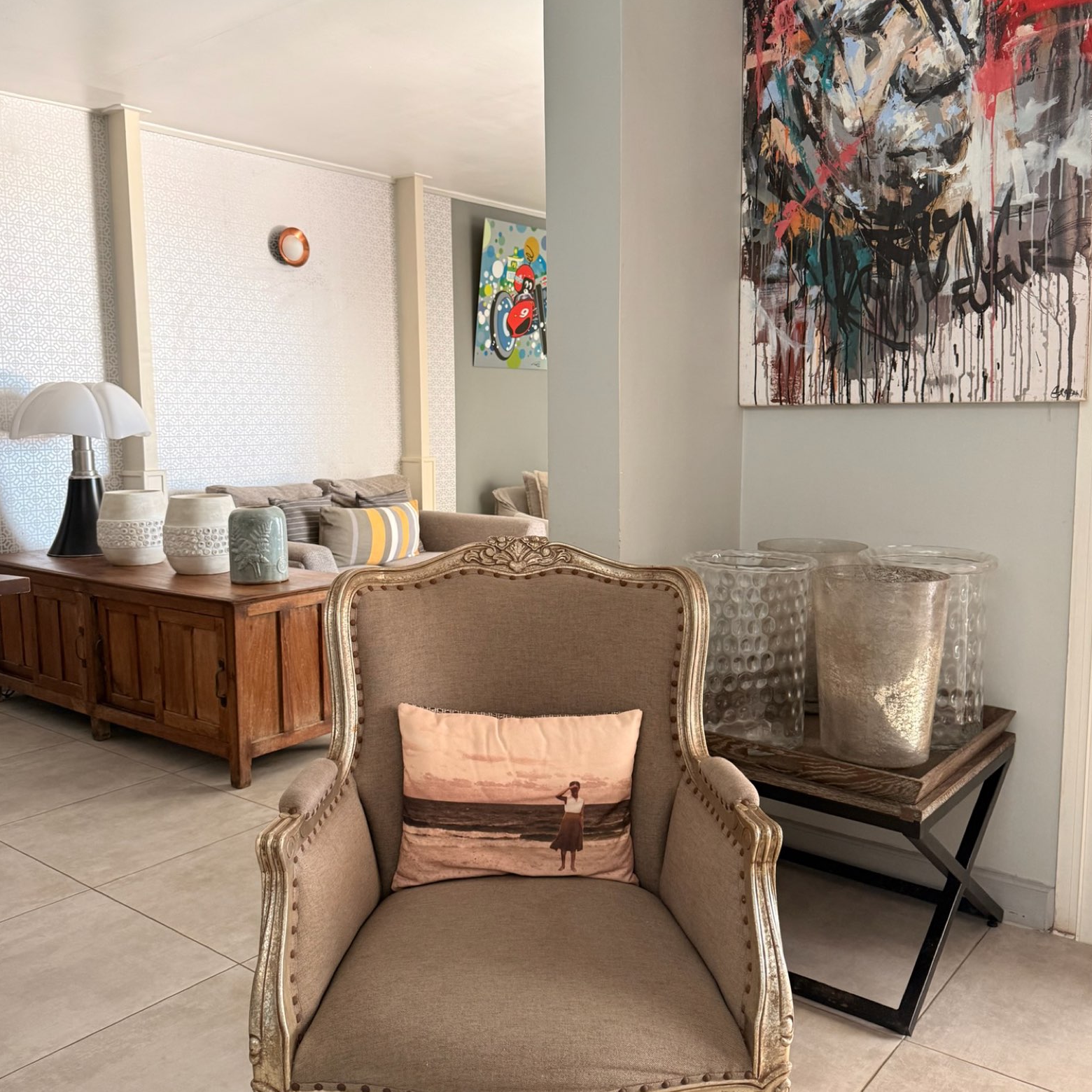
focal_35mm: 29
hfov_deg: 55.6
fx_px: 1035
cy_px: 530
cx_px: 546
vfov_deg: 55.6
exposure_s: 1/72
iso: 200
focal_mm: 6.76
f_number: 1.78
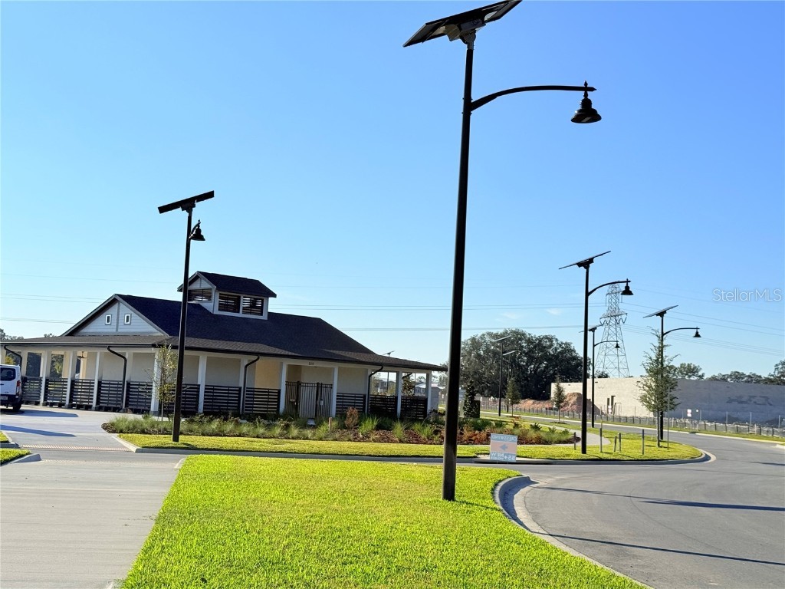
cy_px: 294
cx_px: 392
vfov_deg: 30.3
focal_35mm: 48
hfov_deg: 39.7
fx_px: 1089
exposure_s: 1/11364
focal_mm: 6.76
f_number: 1.78
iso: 64
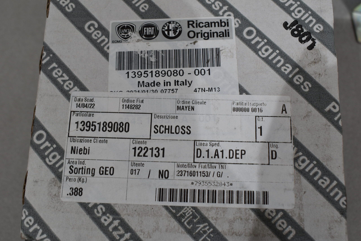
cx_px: 180
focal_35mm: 40
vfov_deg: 33.0
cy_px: 120
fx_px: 406
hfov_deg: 47.9
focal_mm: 27
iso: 280
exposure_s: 1/60
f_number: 8
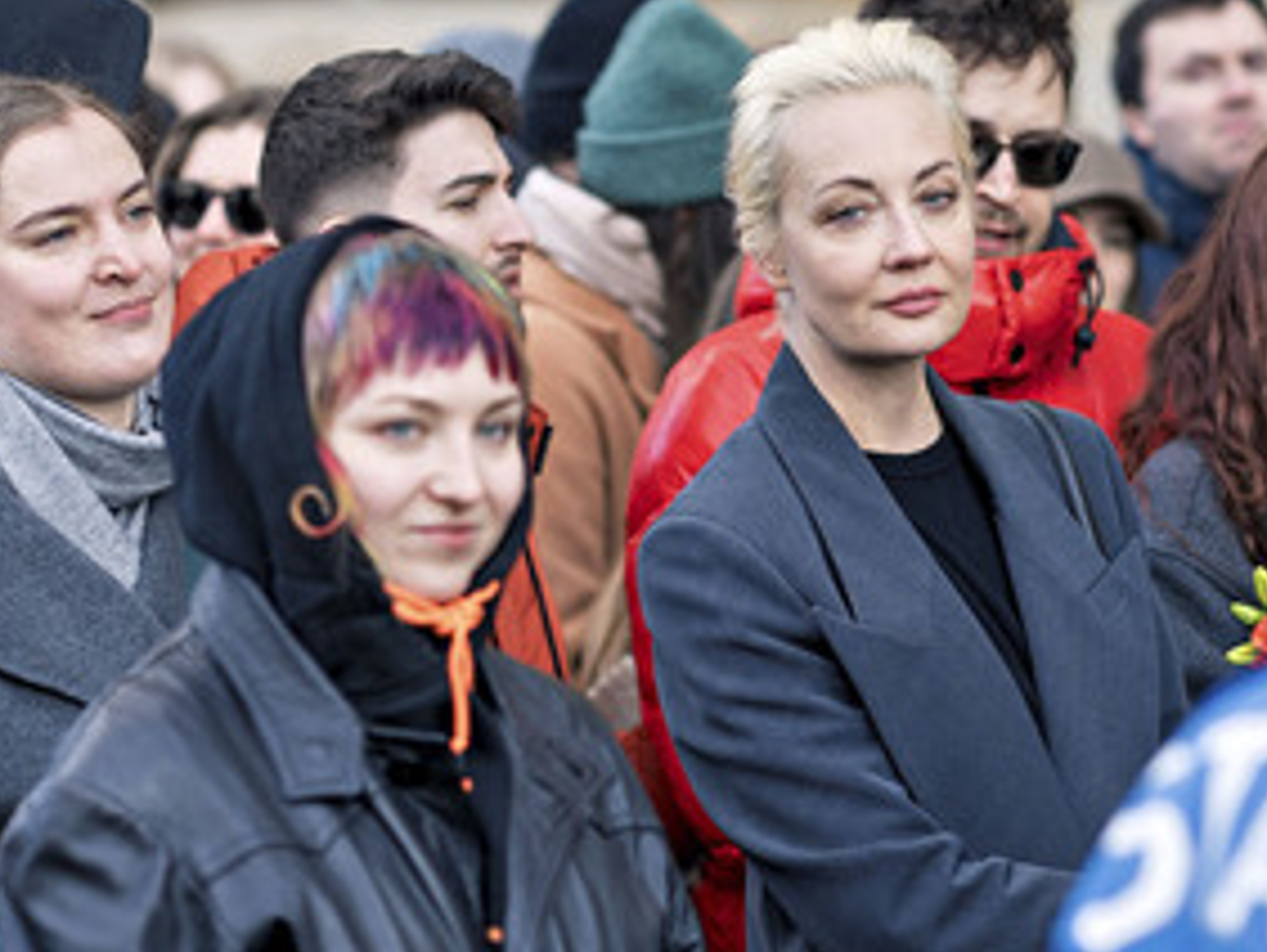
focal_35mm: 195
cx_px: 919
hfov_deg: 10.1
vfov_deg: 7.6
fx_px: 7143
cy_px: 440
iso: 100
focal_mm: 85
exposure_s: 1/250
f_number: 2
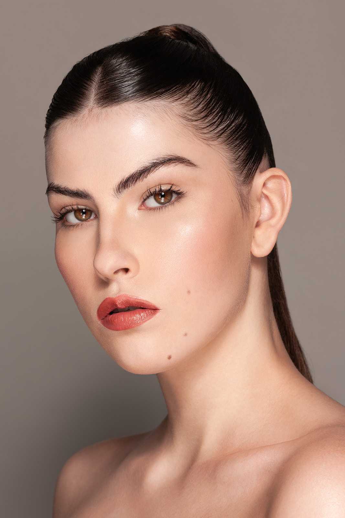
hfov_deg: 13.0
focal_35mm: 105
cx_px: 172
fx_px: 1509
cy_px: 259
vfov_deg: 19.5
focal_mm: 105
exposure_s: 1/125
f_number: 18
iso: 100
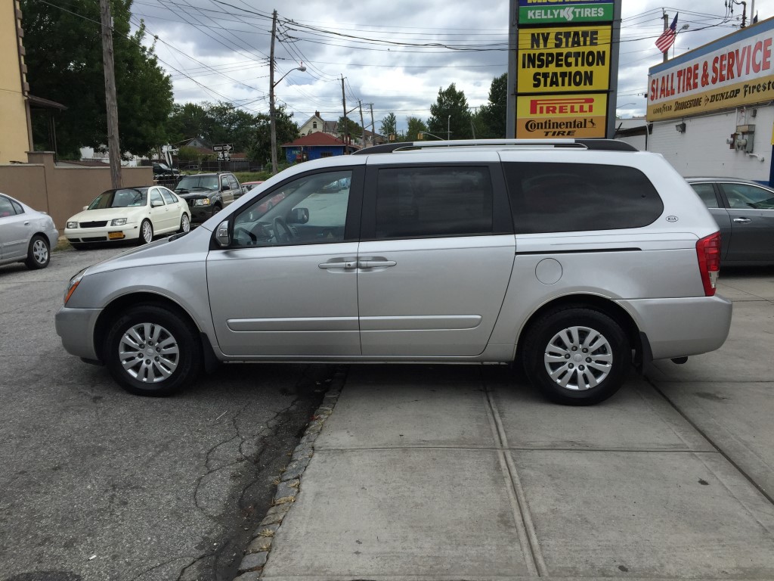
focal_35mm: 29
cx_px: 387
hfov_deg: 61.7
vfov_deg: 48.2
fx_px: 648
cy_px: 290
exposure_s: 1/1980
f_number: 2.2
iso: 32
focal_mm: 4.15
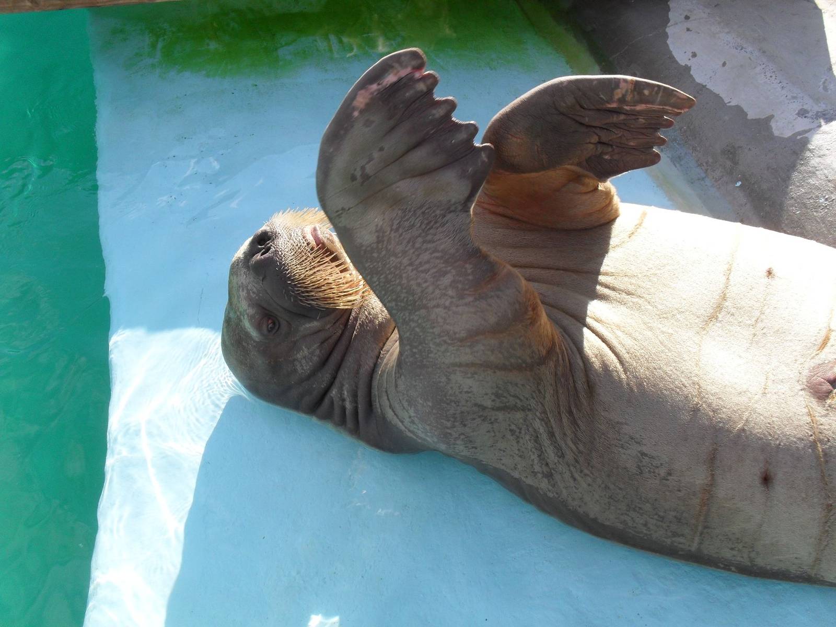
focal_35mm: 35
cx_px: 418
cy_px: 314
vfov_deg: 40.7
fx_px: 845
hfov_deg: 52.6
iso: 100
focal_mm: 6.3
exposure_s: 1/90
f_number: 8.4
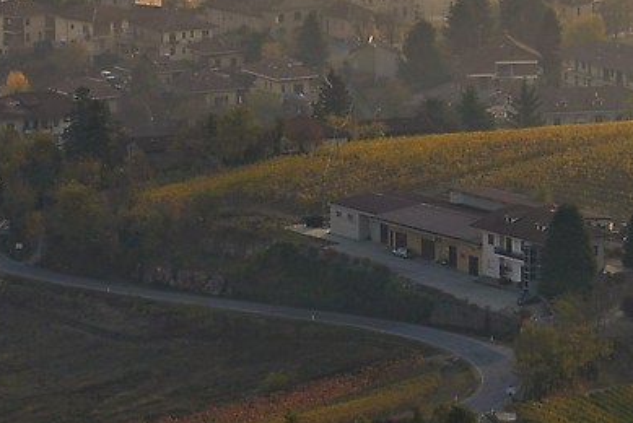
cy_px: 75
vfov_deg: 3.2
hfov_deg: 4.8
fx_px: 7601
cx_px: 164
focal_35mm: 432
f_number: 5
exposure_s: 1/500
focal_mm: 70
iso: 100
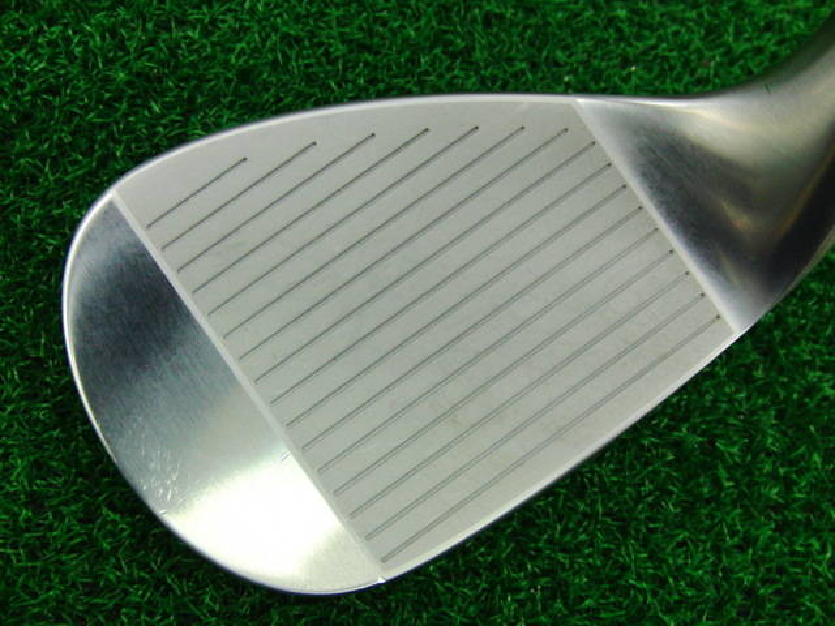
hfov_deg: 50.1
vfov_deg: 38.7
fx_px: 893
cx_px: 418
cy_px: 313
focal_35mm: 37
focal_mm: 6.42
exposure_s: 1/50
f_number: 3.6
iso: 400
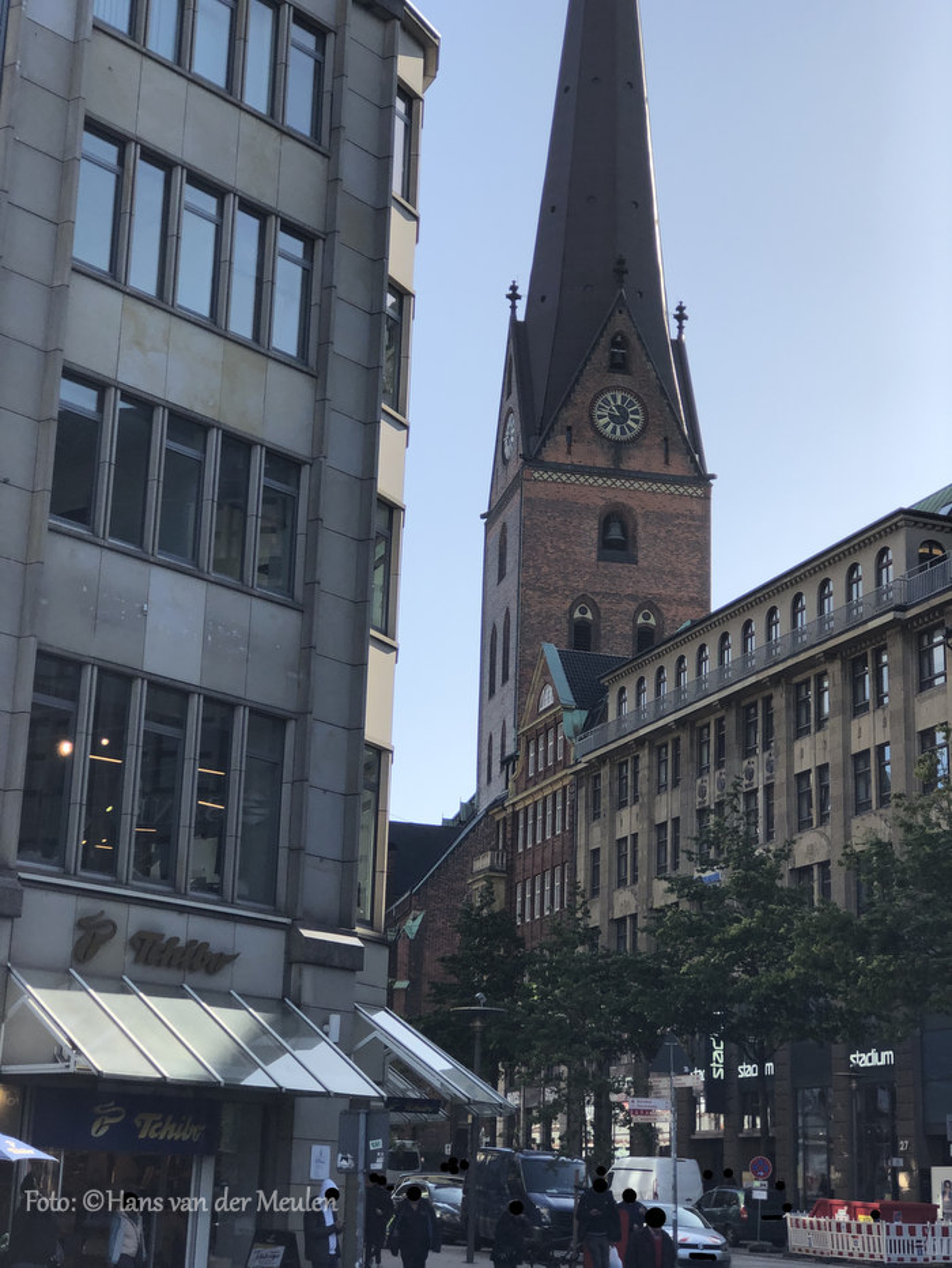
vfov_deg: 33.8
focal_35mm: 57
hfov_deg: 25.7
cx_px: 476
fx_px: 2088
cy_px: 634
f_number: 2.8
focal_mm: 6.6
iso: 20
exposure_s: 1/759
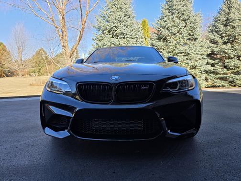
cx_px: 120
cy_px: 90
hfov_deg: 73.9
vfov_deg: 58.9
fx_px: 160
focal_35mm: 23
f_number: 1.7
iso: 80
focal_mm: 6.3
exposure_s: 1/1904
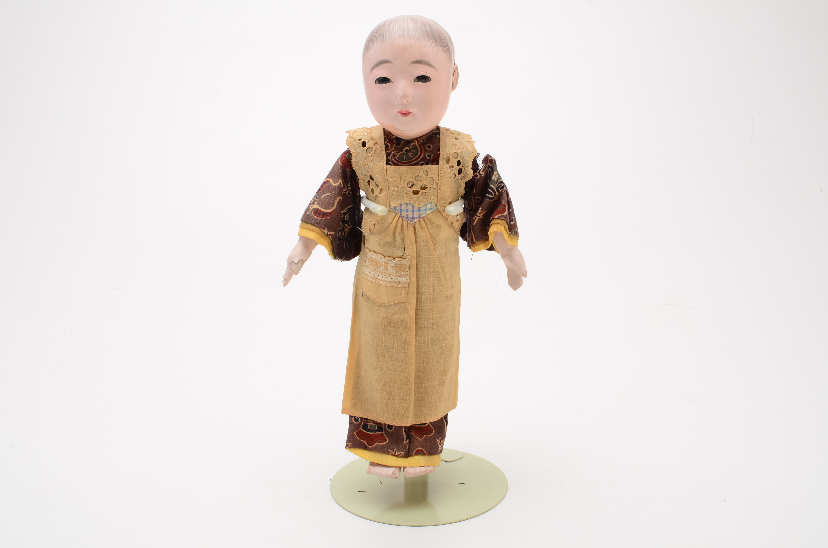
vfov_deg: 31.8
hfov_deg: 46.5
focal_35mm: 42
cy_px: 274
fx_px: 964
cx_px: 414
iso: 100
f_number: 22
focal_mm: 28
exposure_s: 1/160
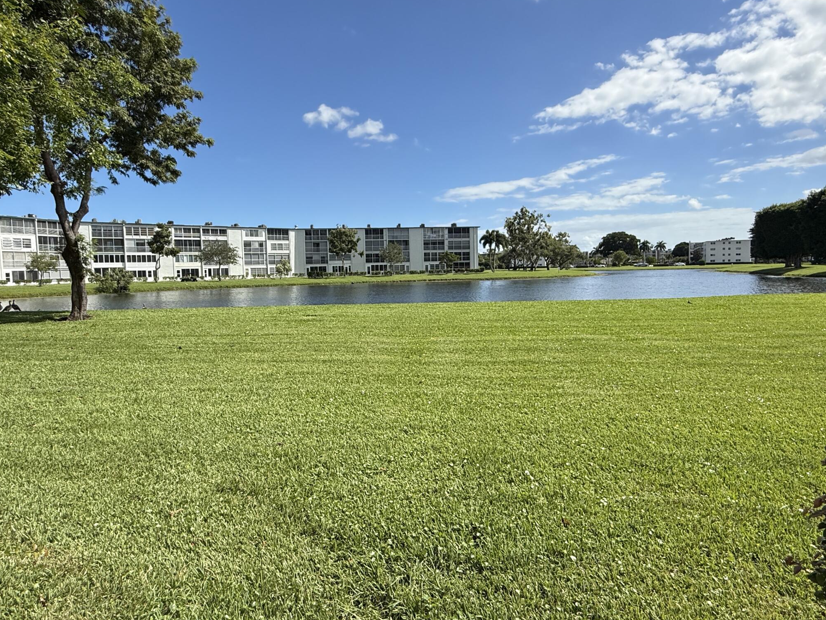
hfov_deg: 79.0
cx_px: 411
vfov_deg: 63.4
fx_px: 501
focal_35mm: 21
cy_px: 301
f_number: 2.2
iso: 50
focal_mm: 2.22
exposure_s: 1/2506
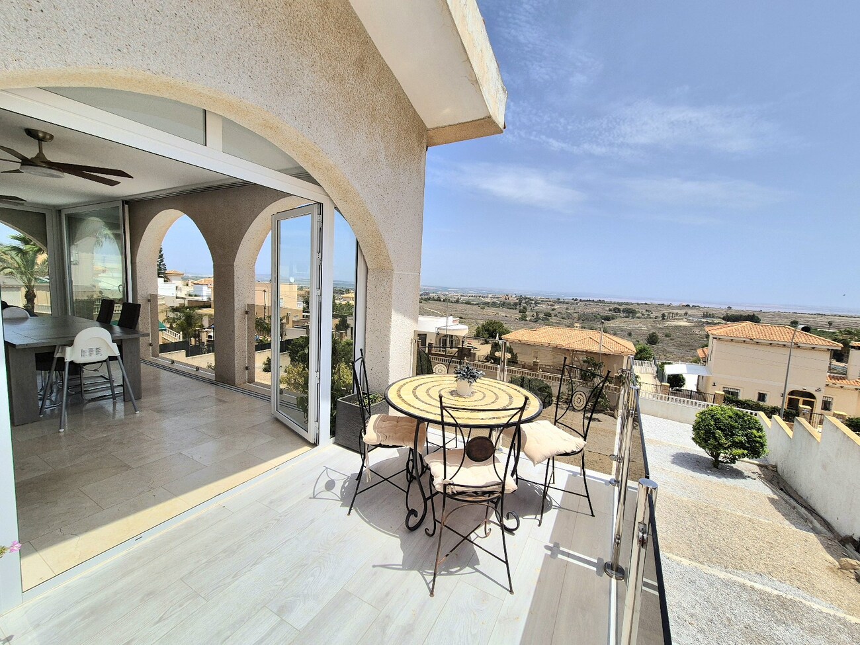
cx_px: 430
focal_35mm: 13
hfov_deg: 106.2
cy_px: 322
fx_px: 323
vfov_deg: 89.9
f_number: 2.2
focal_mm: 2.2
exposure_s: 1/5000
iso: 50
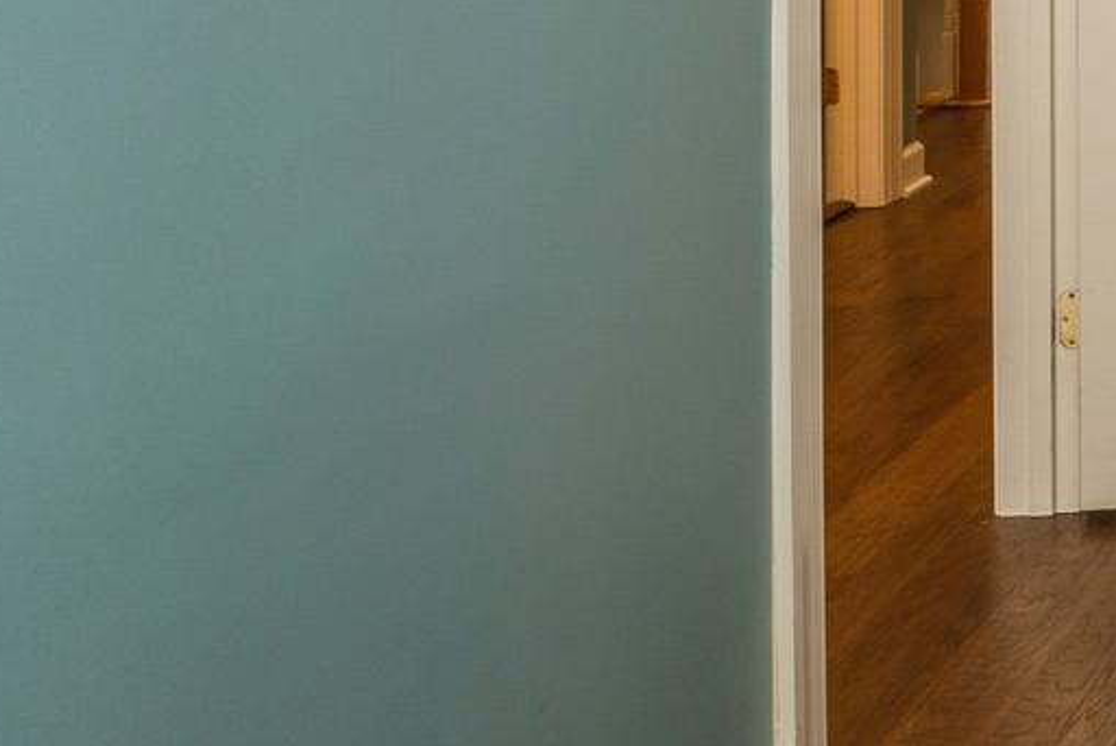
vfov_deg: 19.0
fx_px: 1985
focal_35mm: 64
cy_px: -326
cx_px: 2095
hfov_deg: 20.3
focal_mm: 16
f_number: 11
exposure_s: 1
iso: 50
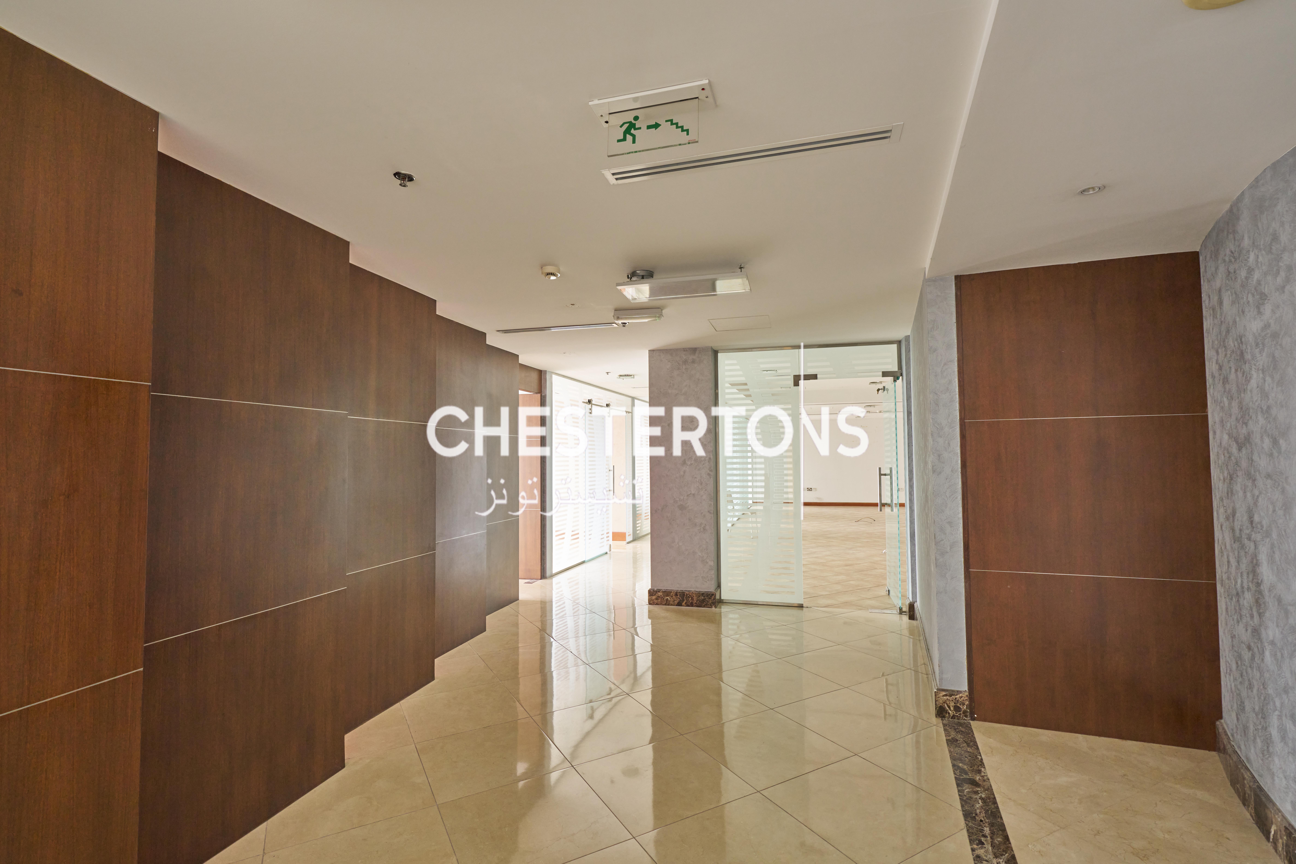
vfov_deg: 73.7
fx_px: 576
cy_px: 432
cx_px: 648
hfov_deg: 96.7
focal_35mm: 16
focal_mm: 16
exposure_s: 1/20
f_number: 5
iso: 800
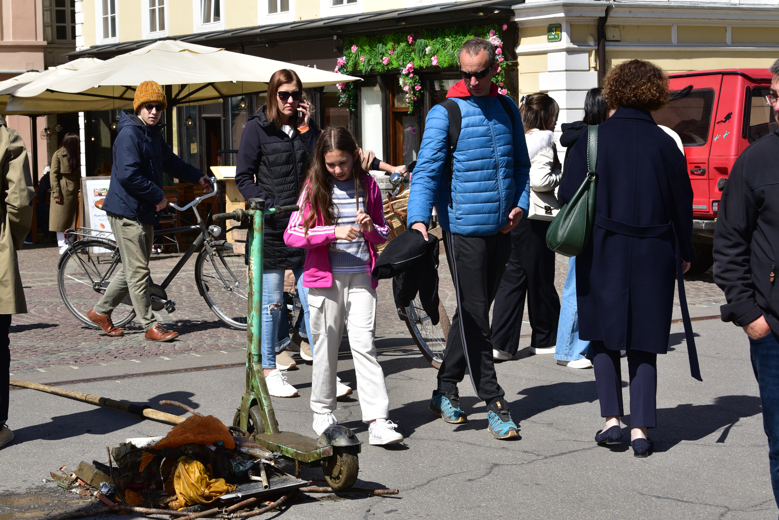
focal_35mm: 70
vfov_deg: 19.5
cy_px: 260
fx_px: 1515
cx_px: 390
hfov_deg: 28.8
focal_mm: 70
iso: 500
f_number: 10
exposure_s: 1/1000
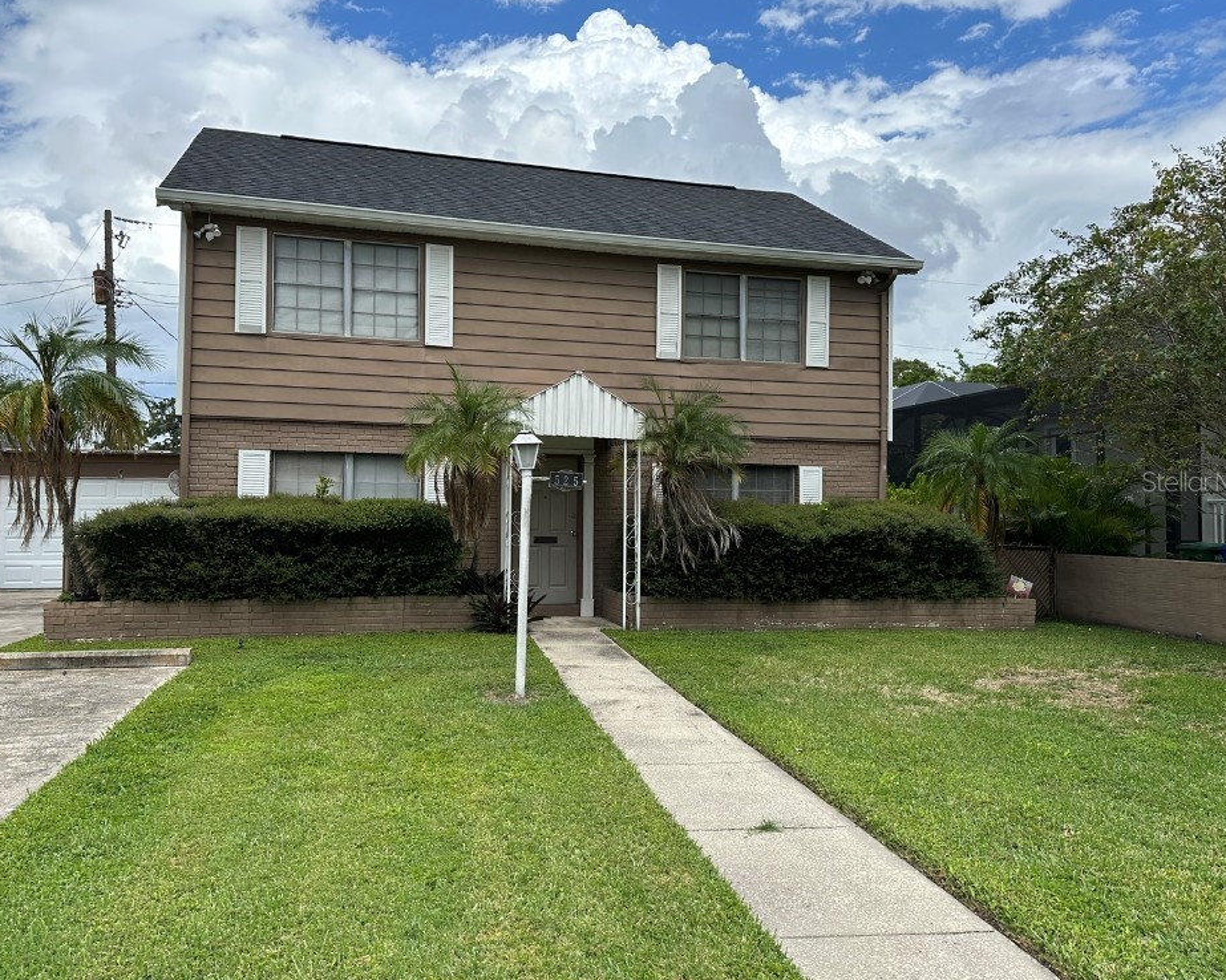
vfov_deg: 54.9
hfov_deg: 66.0
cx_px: 587
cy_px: 481
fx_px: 943
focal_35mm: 26
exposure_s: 1/3597
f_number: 1.78
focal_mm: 6.86
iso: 80
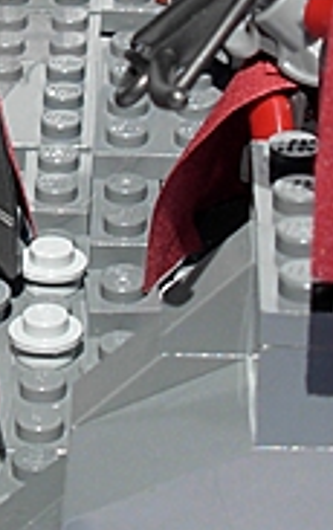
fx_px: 3515
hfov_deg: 5.4
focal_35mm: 243
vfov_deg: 8.6
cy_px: 6
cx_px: -84
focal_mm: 11.5
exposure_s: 1/406
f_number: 6
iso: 79
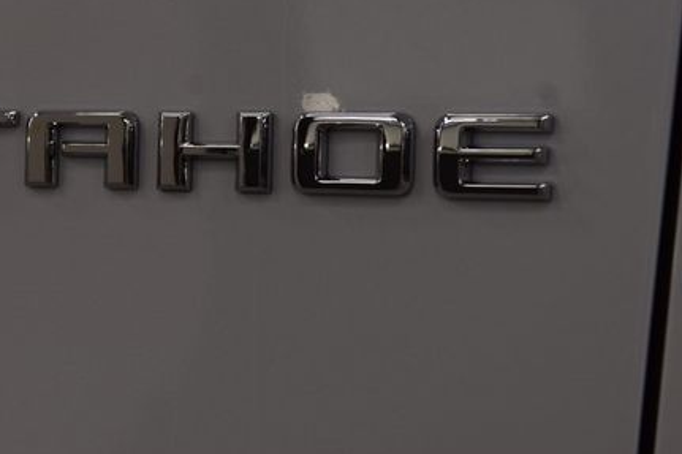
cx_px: 228
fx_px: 2954
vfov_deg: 8.8
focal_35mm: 156
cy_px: 127
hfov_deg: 13.2
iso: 400
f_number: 7.1
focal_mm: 70
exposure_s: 1/40
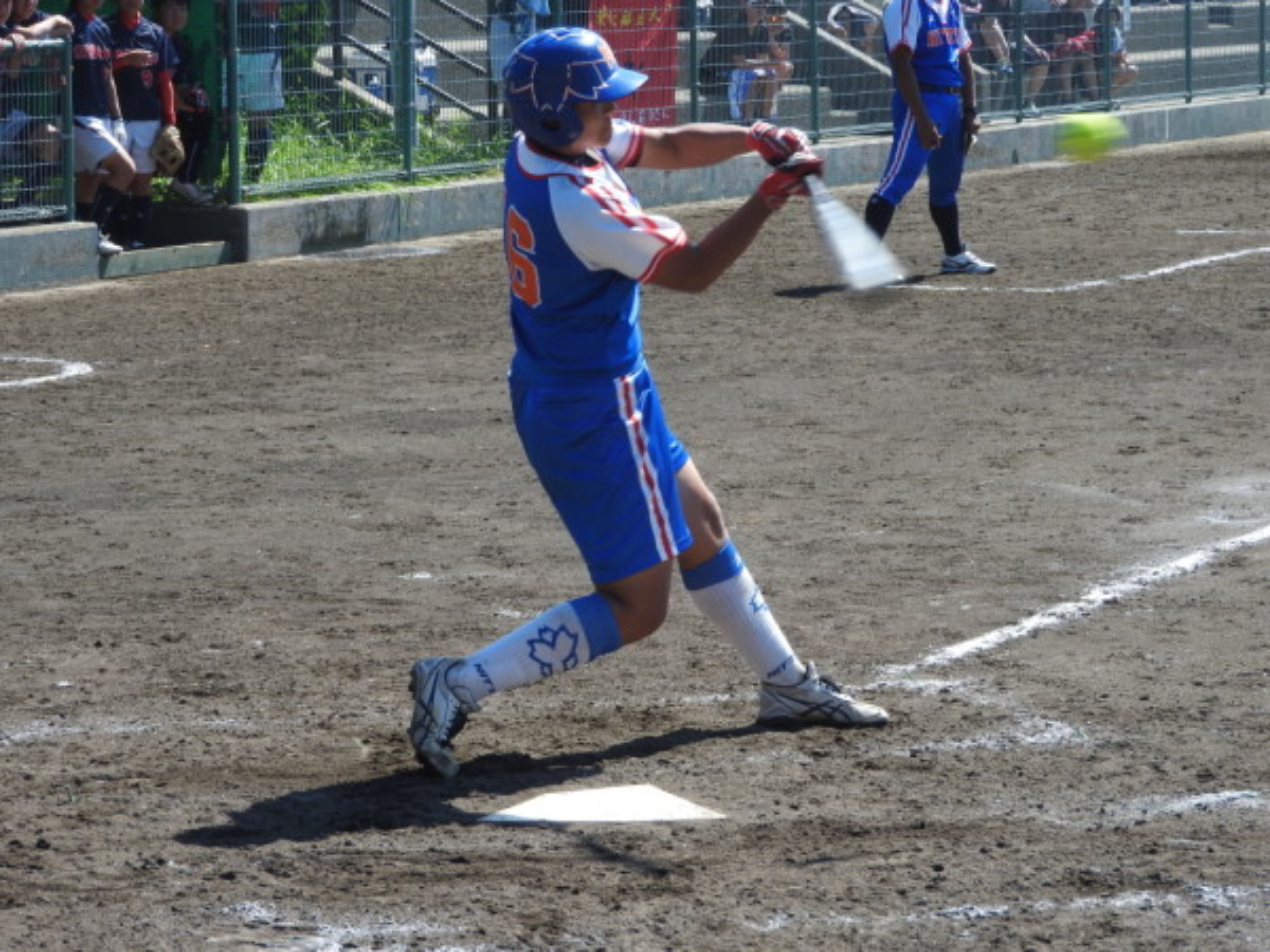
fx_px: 4953
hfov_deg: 14.6
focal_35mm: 135
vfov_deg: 11.0
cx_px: 635
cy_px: 476
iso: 100
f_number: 5
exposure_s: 1/320
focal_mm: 24.2
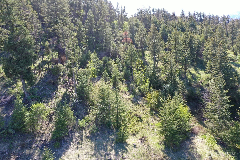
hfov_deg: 65.5
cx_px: 120
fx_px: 187
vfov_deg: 46.4
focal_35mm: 28
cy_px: 80
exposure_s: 1/160
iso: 100
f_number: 4.5
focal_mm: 10.26
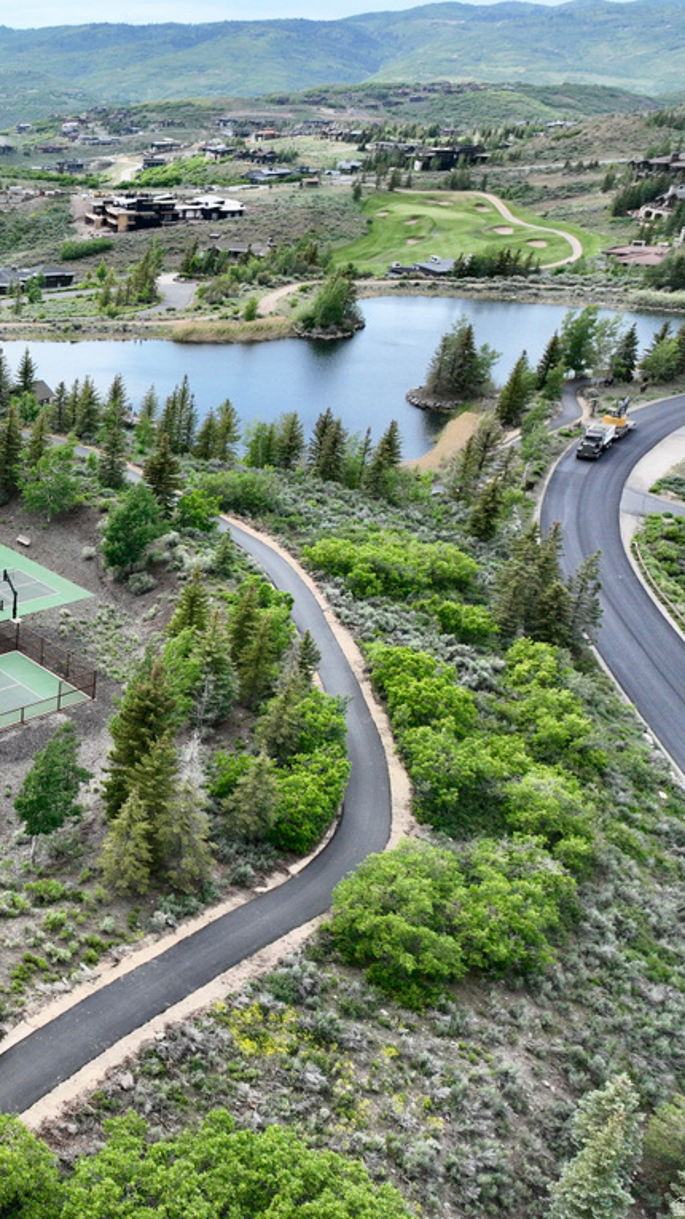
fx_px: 1131
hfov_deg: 29.4
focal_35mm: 35
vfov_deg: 56.6
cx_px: -119
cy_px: 610
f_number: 2.8
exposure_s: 1/2000
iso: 340
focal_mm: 12.29
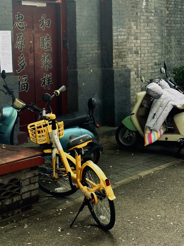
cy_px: 81
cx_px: 92
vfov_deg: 27.6
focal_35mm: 70
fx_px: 496
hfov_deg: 21.0
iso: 50
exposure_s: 1/121
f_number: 1.8
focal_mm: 6.9
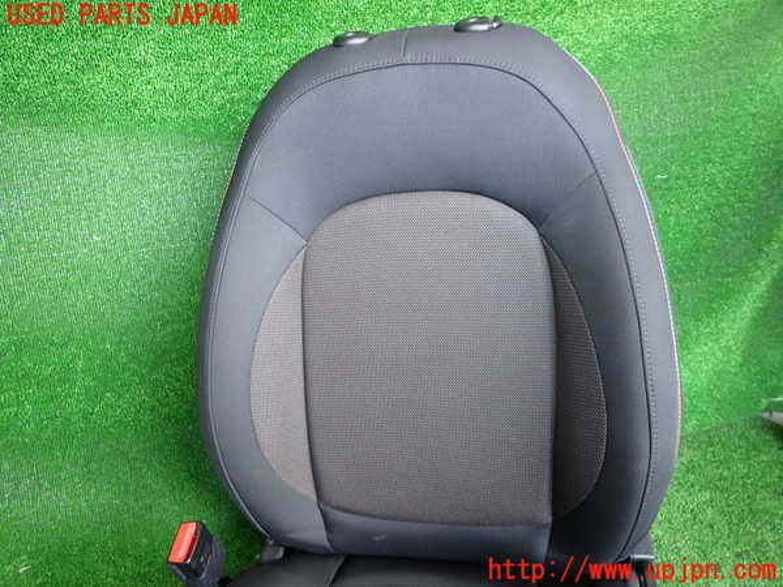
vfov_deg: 54.9
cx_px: 392
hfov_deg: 69.4
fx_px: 565
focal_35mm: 25
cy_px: 294
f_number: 2
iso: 200
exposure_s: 1/40
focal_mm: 4.5
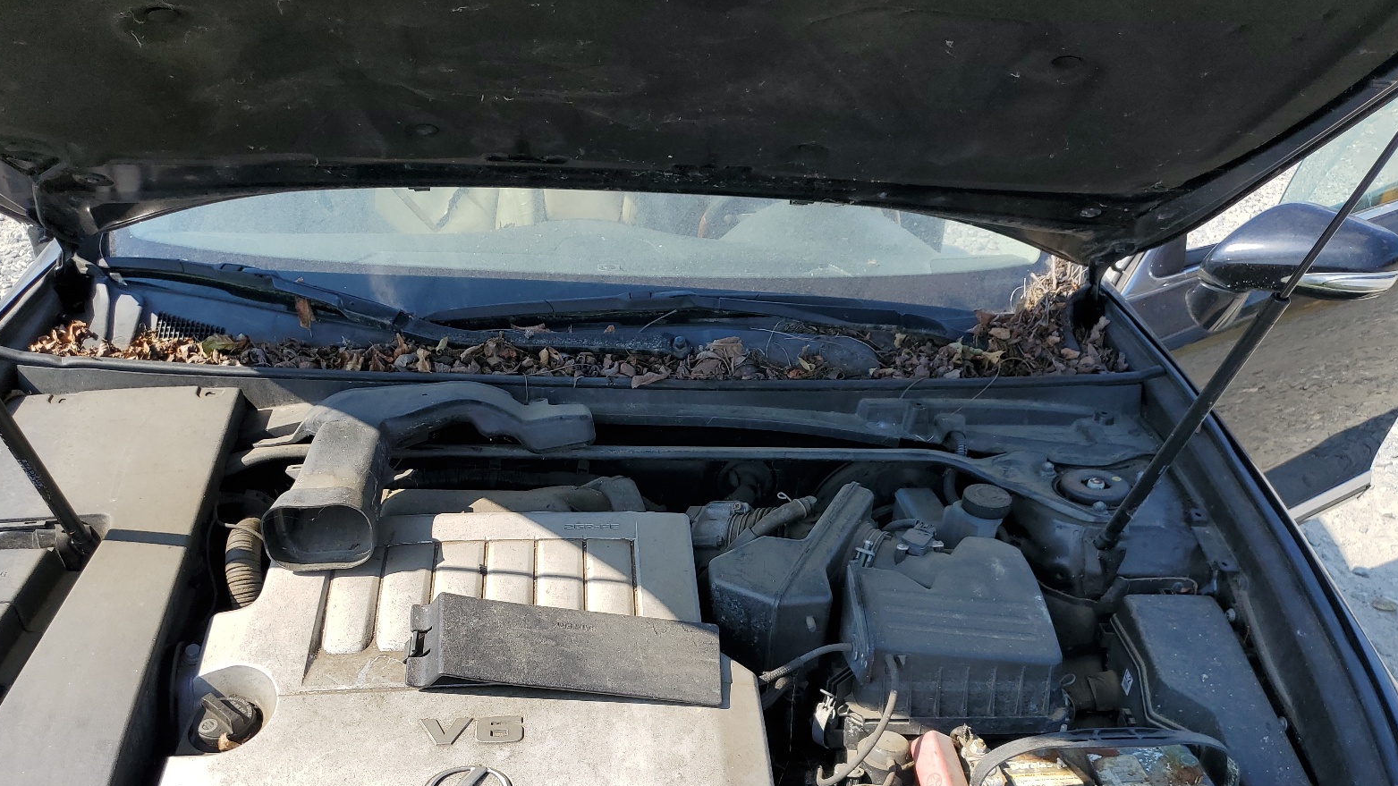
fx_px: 1075
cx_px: 691
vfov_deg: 39.8
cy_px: 511
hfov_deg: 66.1
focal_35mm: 29
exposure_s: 1/1429
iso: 50
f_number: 1.5
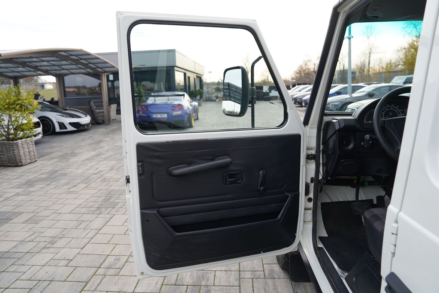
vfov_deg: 53.1
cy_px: 146
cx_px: 220
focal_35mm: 24
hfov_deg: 73.7
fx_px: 293
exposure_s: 1/80
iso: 100
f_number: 4.5
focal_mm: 24
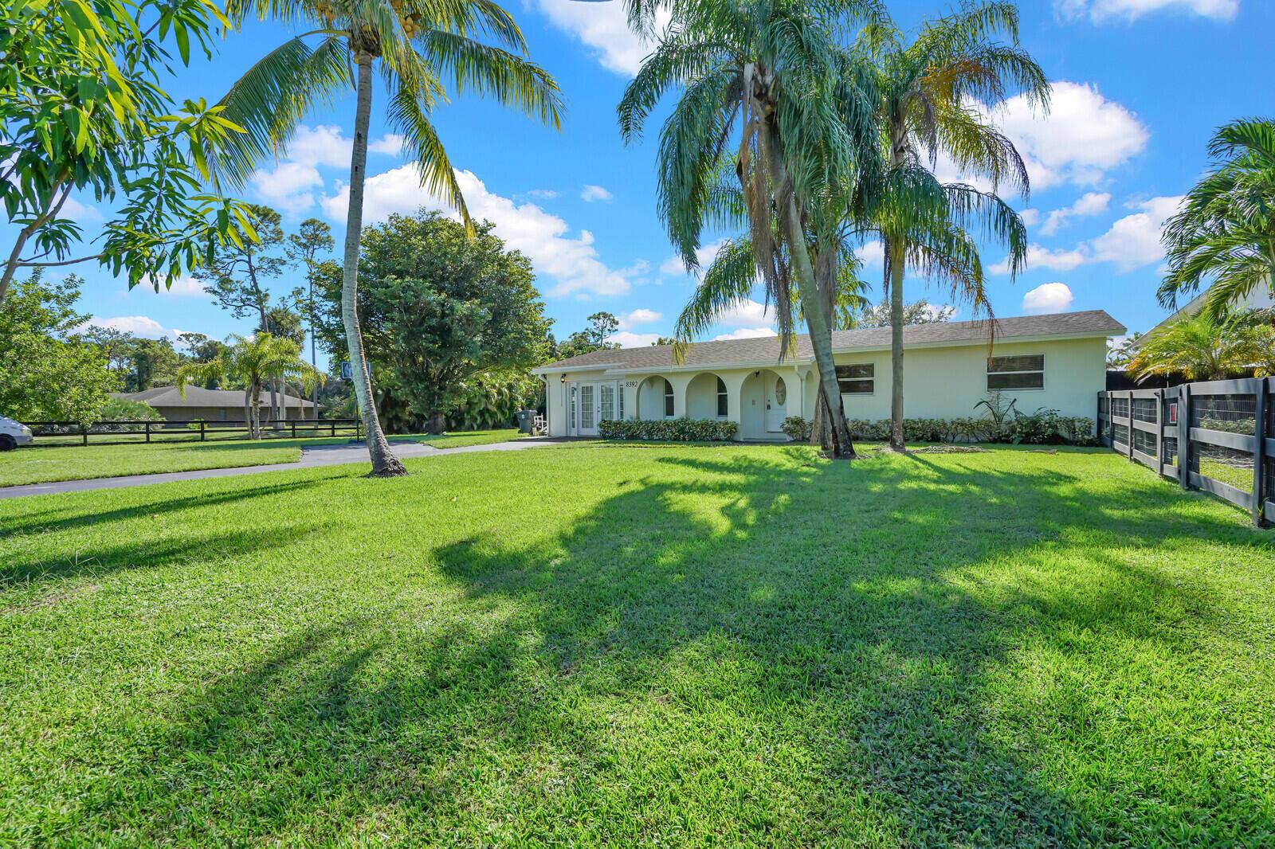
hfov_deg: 96.7
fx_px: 567
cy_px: 424
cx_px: 638
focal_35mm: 16
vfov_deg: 73.7
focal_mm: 16
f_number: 8
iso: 800
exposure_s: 1/800
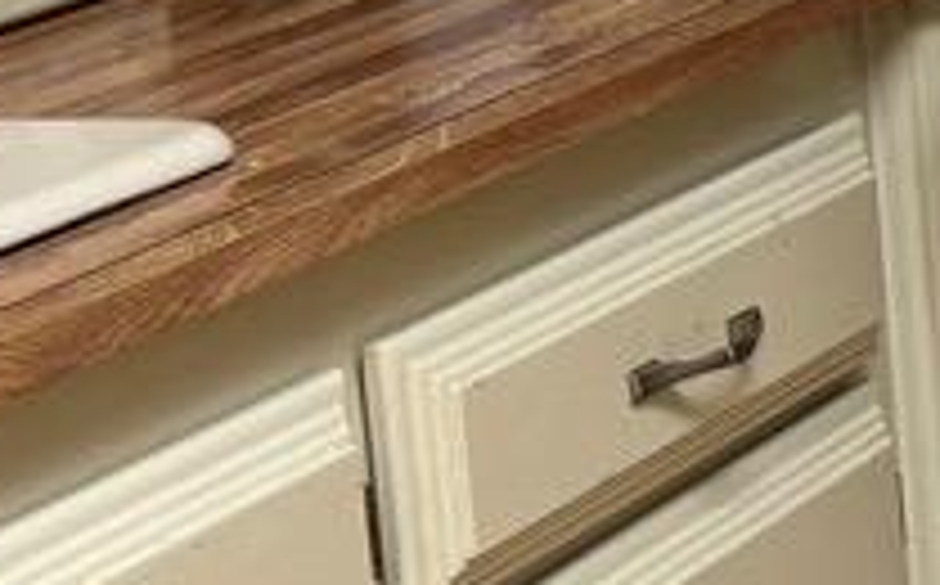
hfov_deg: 9.2
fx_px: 4682
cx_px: 2802
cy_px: 20
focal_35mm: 183
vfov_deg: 7.1
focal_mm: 6.76
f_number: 1.78
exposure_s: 1/121
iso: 160
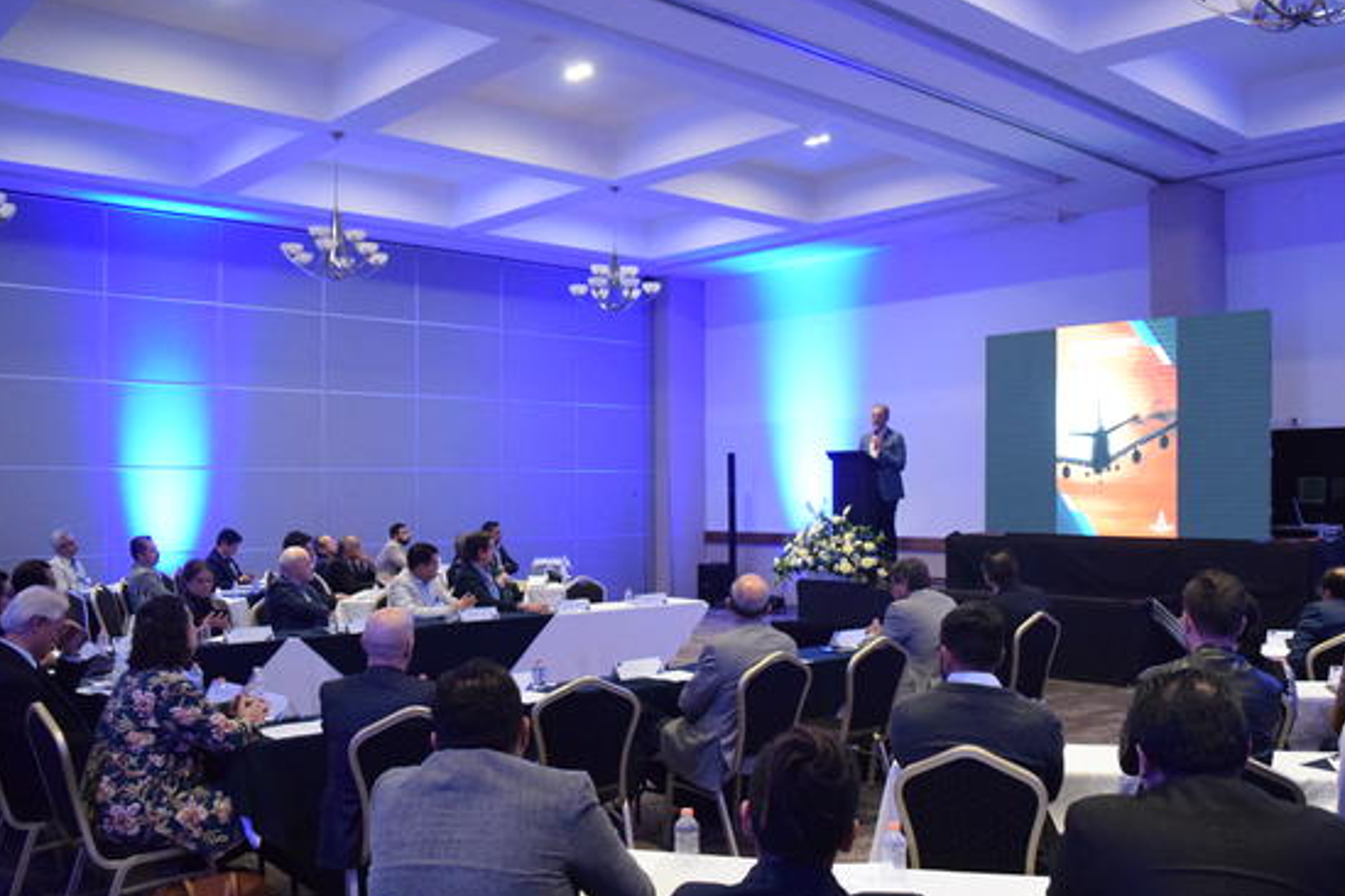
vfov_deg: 41.0
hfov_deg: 58.4
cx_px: 788
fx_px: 1195
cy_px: 519
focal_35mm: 32
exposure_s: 1/160
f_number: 4.5
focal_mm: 18
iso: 6400
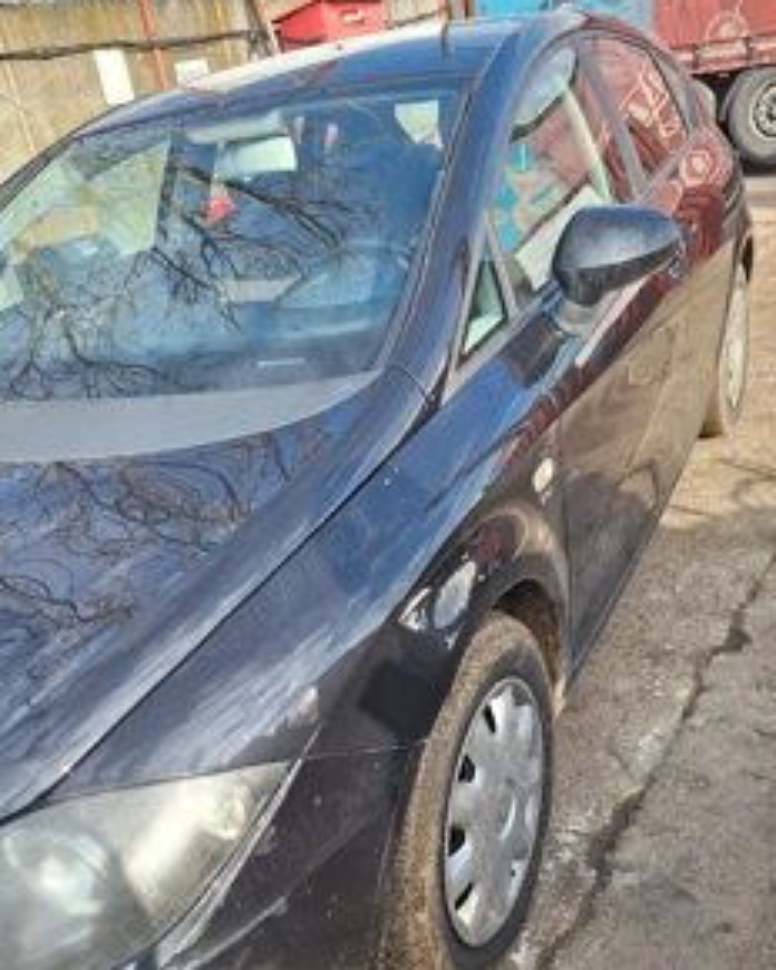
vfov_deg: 56.6
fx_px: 890
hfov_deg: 47.1
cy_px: 599
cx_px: 395
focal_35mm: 31
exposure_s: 1/1000
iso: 40
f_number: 1.8
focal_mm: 5.54
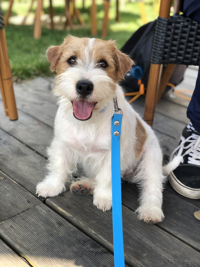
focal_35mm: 52
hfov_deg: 28.0
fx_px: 401
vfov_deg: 36.8
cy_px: 134
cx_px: 100
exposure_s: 1/120
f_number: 2.4
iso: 16
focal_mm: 6
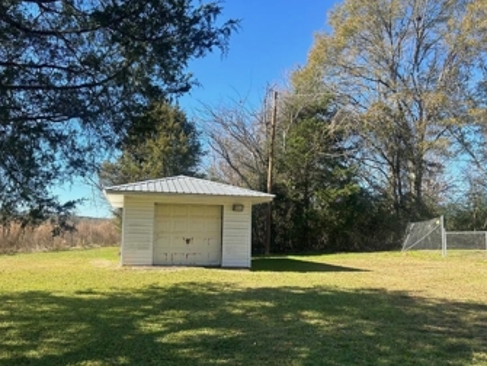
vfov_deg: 45.5
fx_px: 437
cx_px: 206
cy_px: 196
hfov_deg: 58.0
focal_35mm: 31
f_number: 1.5
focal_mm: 5.7
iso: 50
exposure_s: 1/1575
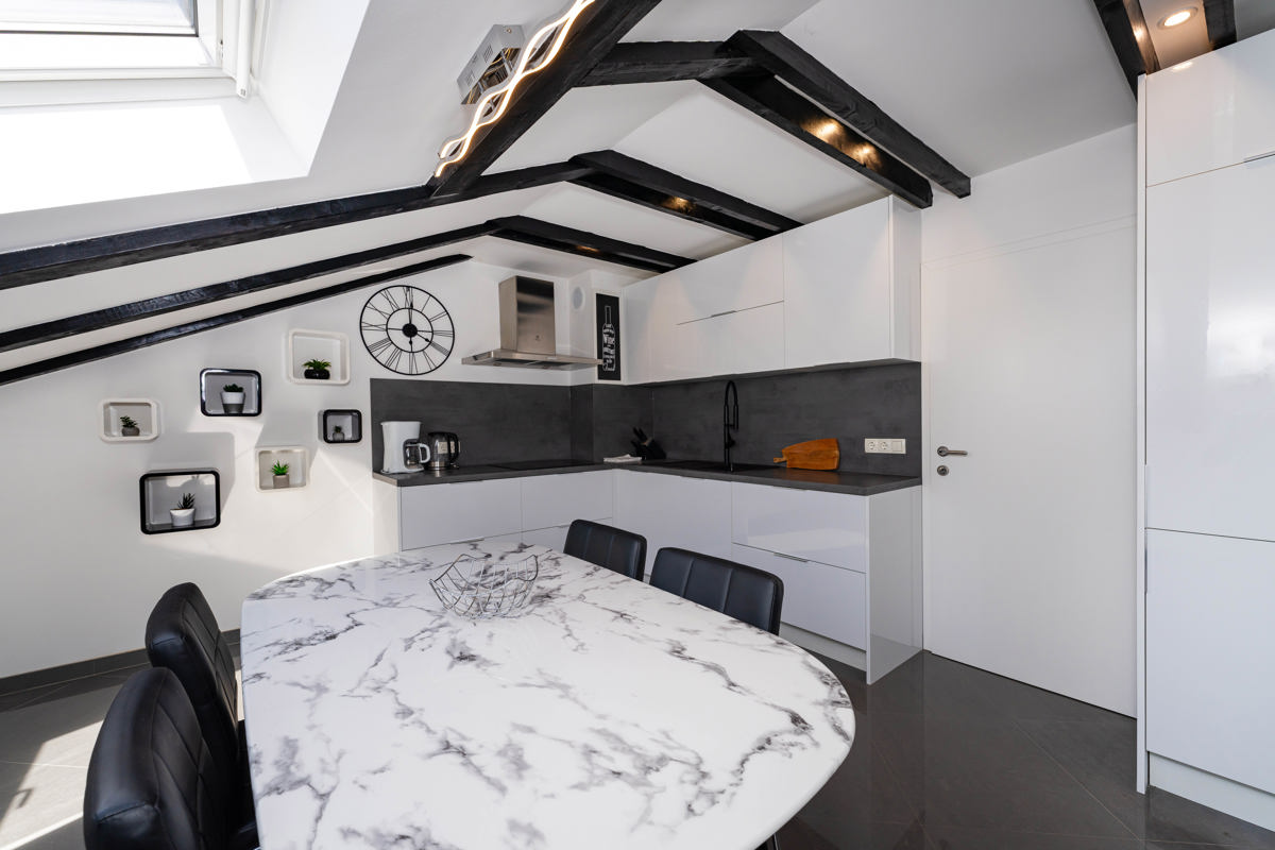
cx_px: 638
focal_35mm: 14
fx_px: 496
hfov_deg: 104.3
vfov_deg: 81.2
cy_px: 425
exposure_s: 1/60
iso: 400
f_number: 7.1
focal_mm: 14
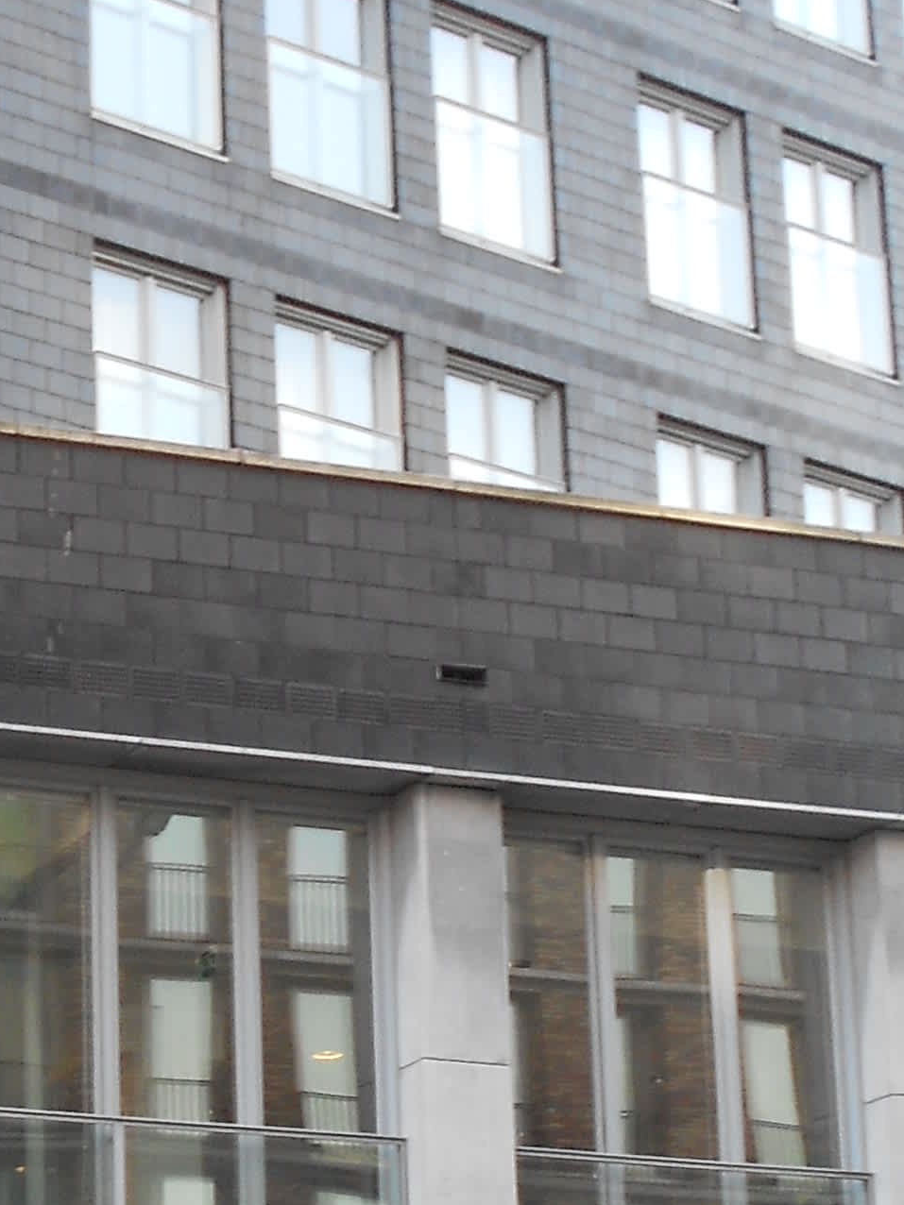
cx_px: -384
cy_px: 1185
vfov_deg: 21.5
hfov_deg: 15.7
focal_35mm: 88
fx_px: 3064
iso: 80
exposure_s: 1/60
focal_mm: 4.6
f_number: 3.2
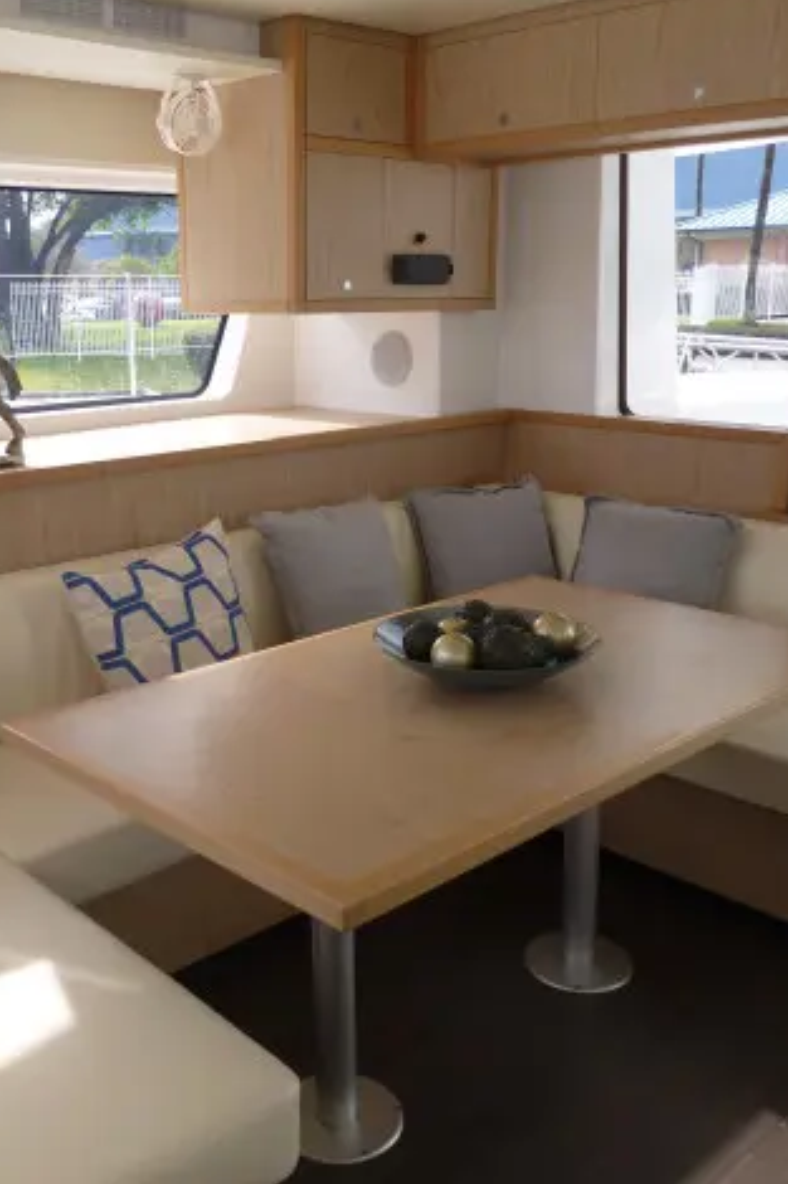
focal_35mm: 34
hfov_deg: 38.6
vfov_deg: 55.8
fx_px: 1117
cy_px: 582
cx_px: 292
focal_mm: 4.3
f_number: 3.3
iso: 100
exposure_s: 1/100
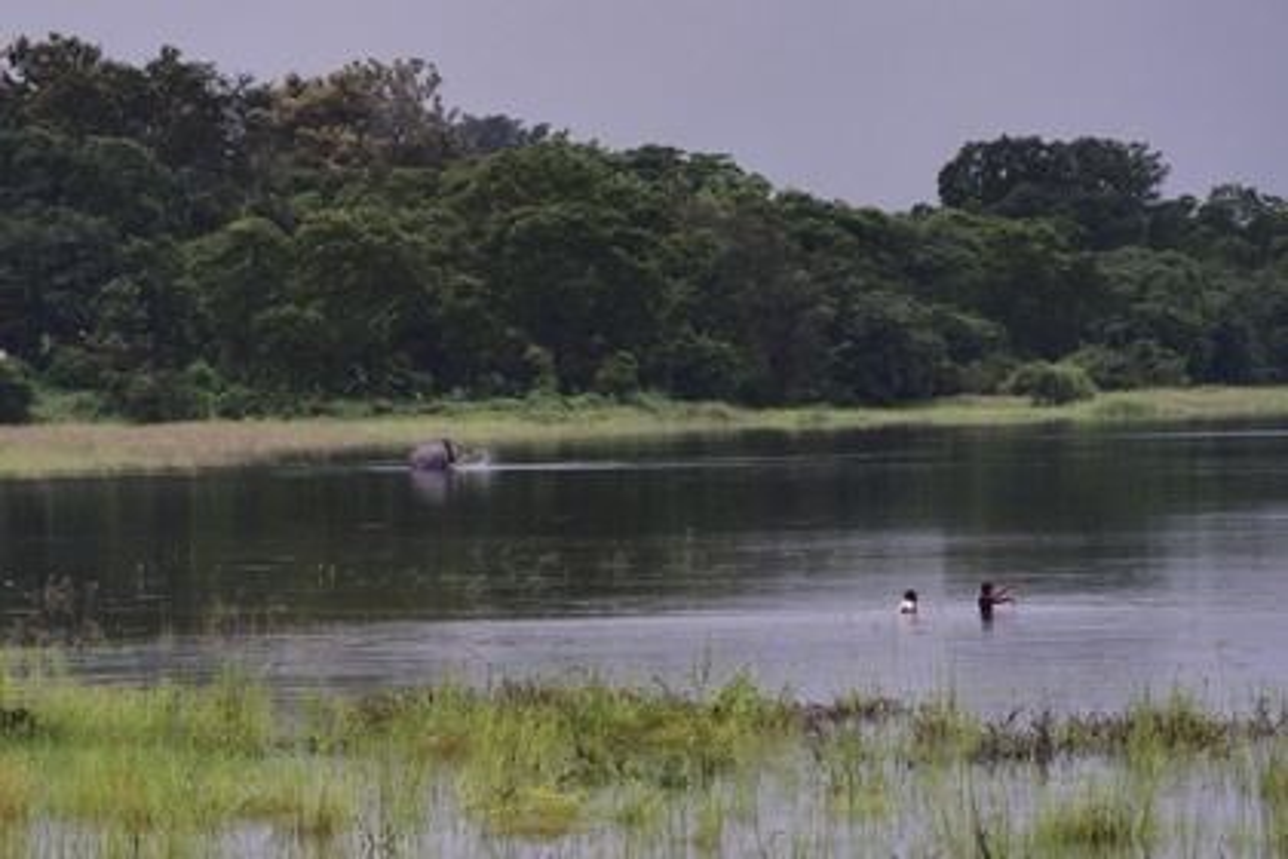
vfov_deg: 6.9
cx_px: 644
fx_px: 7155
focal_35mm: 200
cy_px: 430
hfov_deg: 10.3
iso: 400
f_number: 9
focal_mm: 200
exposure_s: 1/200
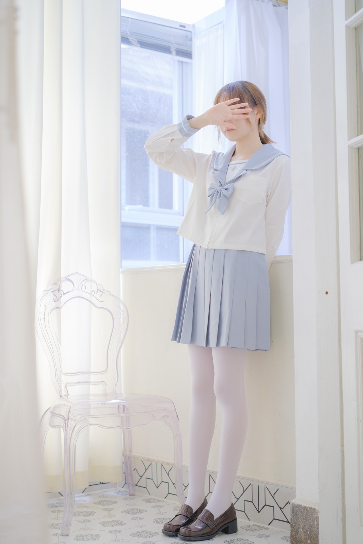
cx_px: 182
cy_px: 277
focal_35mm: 51
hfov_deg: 26.5
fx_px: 771
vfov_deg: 38.9
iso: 160
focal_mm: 33
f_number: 2
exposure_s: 1/60
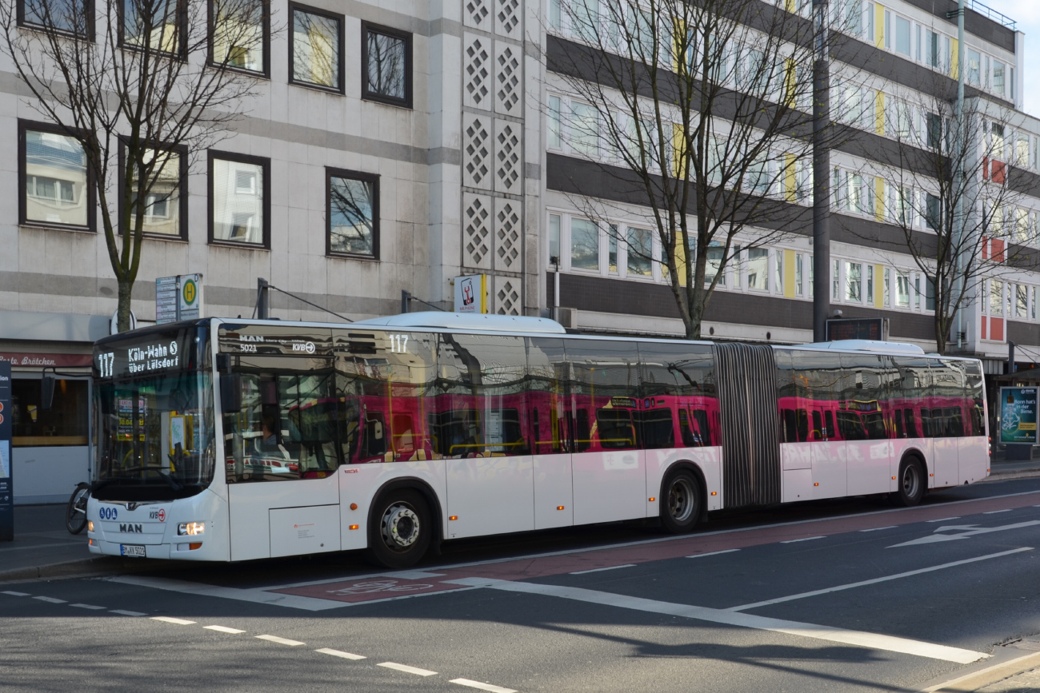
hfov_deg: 59.5
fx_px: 910
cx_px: 520
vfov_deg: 41.7
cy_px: 346
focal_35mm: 32
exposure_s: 1/100
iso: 100
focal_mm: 21
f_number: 8
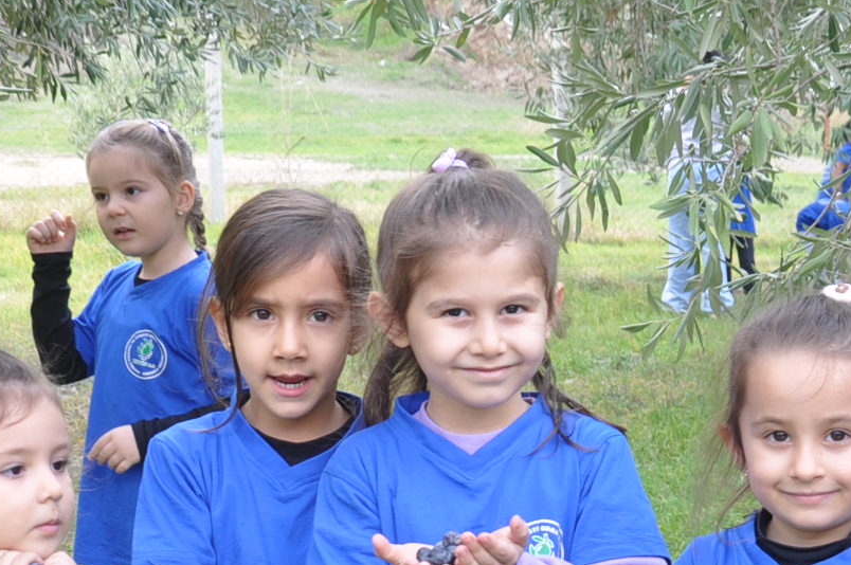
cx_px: 754
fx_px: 2267
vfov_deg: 13.7
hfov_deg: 20.9
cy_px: 707
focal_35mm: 96
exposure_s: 1/40
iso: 200
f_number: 6.3
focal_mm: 24
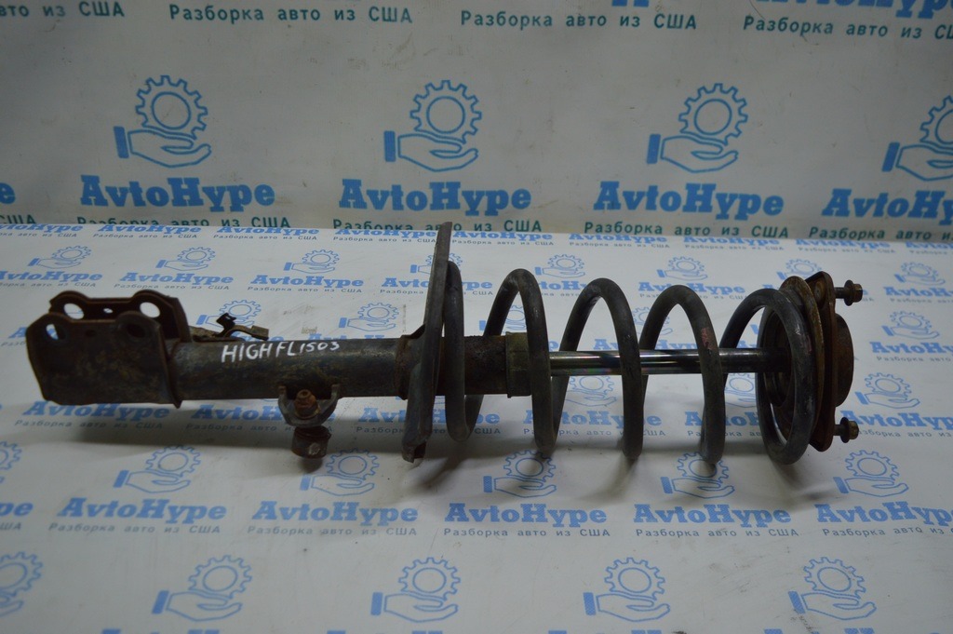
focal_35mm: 33
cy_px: 317
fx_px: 873
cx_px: 476
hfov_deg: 57.3
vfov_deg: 39.9
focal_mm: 22
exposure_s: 1/200
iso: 400
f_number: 3.8
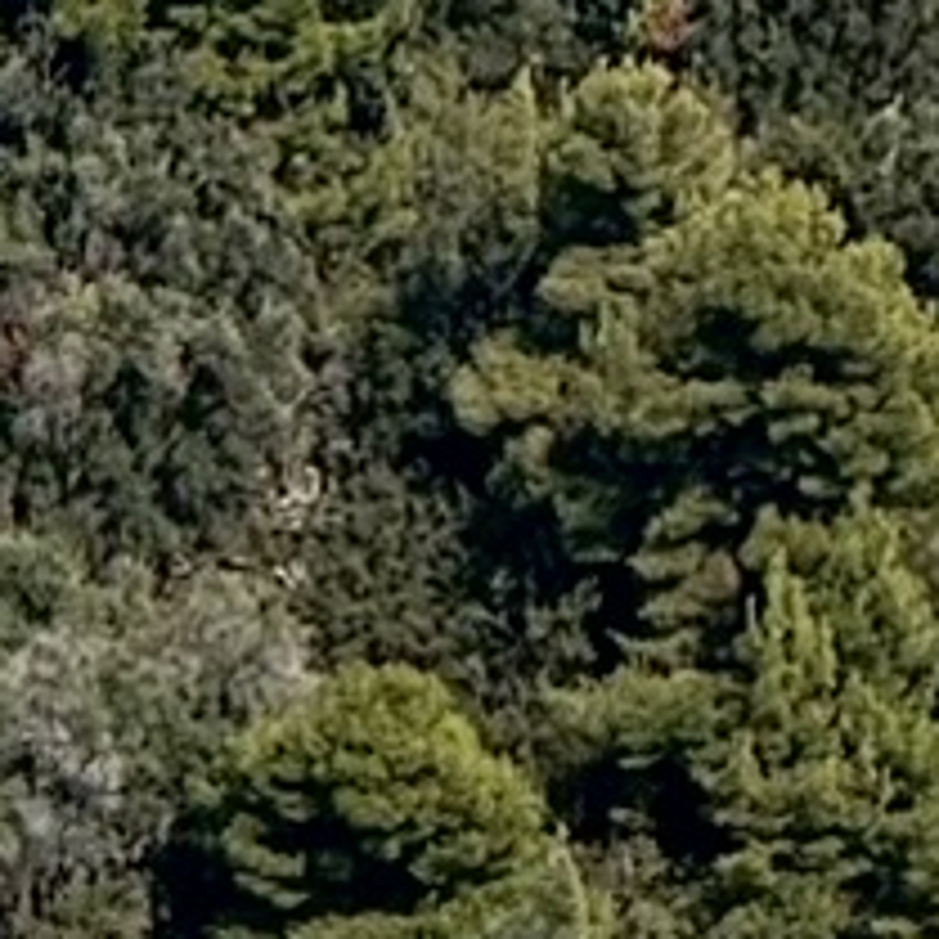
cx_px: 2345
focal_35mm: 1039
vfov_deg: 1.7
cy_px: 2619
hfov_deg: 1.7
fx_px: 31887
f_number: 2.8
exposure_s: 1/1422
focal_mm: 15.66
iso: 50
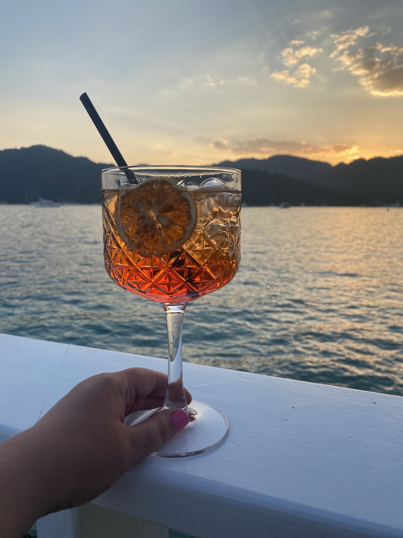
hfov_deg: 53.1
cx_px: 202
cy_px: 269
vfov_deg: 67.3
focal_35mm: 26
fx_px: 404
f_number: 1.8
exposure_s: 1/942
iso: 32
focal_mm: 4.25
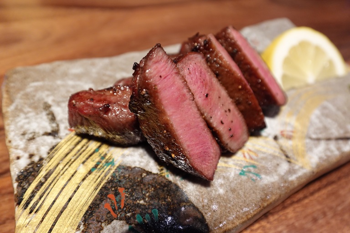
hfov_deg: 76.1
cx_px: 175
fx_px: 224
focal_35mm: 23
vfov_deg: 55.1
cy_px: 116
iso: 320
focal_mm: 8.81
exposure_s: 1/100
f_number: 2.8
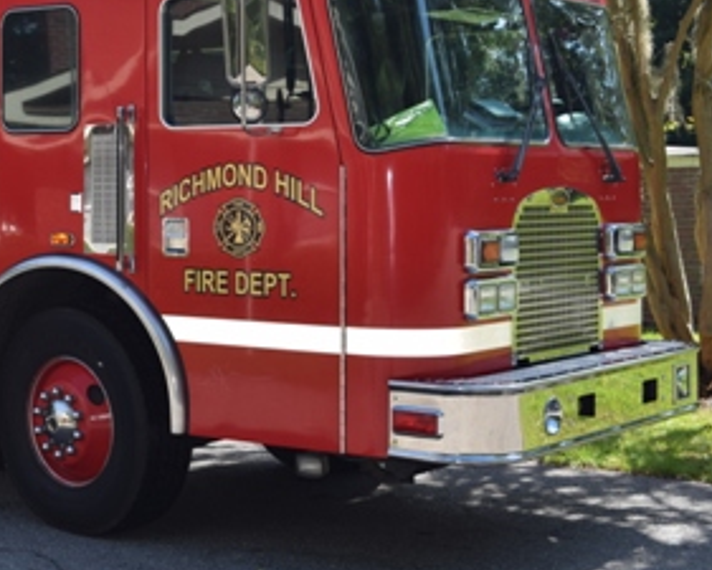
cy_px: 146
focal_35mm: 77
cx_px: -53
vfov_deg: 19.8
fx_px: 1623
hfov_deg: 23.4
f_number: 7.1
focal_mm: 24
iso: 100
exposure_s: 1/200
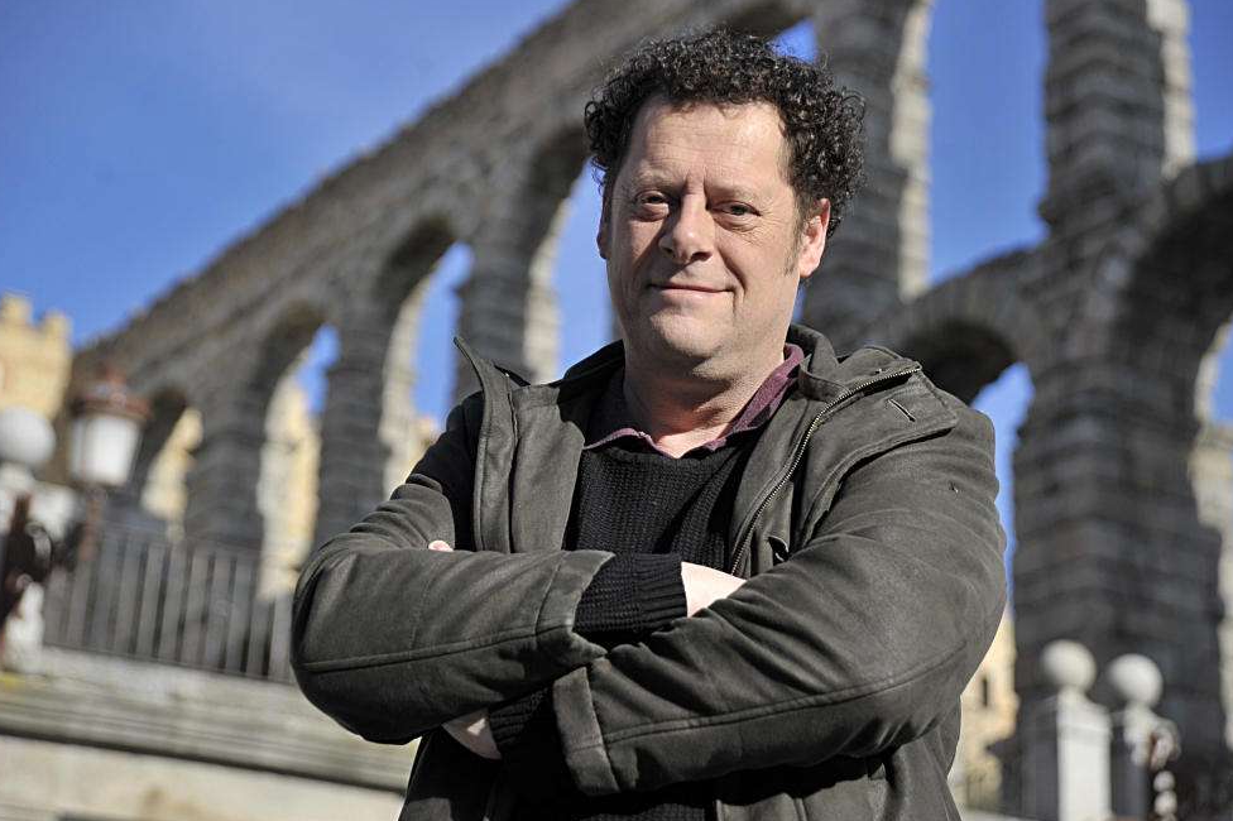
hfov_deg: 24.5
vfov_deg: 16.4
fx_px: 2842
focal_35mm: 83
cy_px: 429
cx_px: 647
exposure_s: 1/1600
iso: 200
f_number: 5
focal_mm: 75
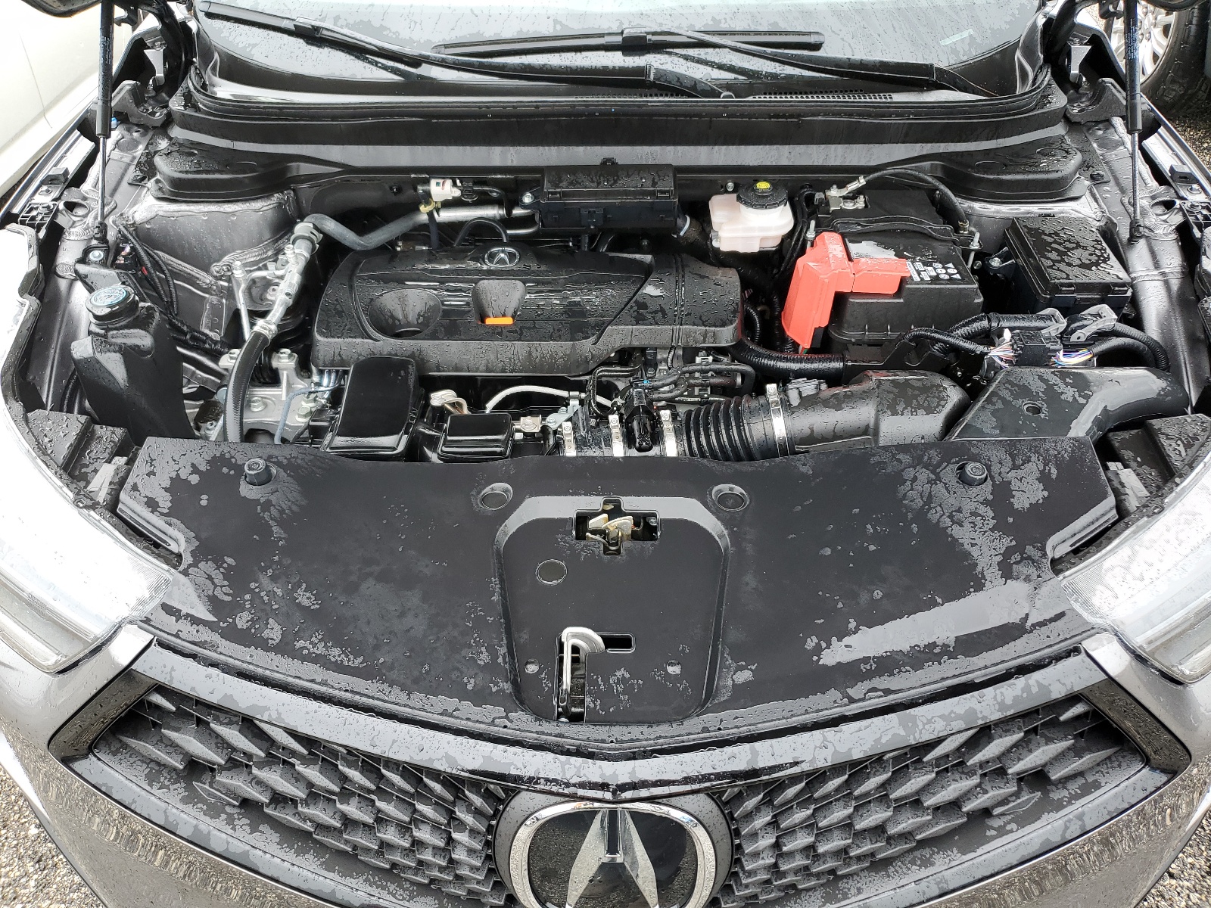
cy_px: 454
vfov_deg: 53.1
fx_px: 910
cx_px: 606
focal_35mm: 26
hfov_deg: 67.3
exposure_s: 1/370
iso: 50
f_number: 1.5
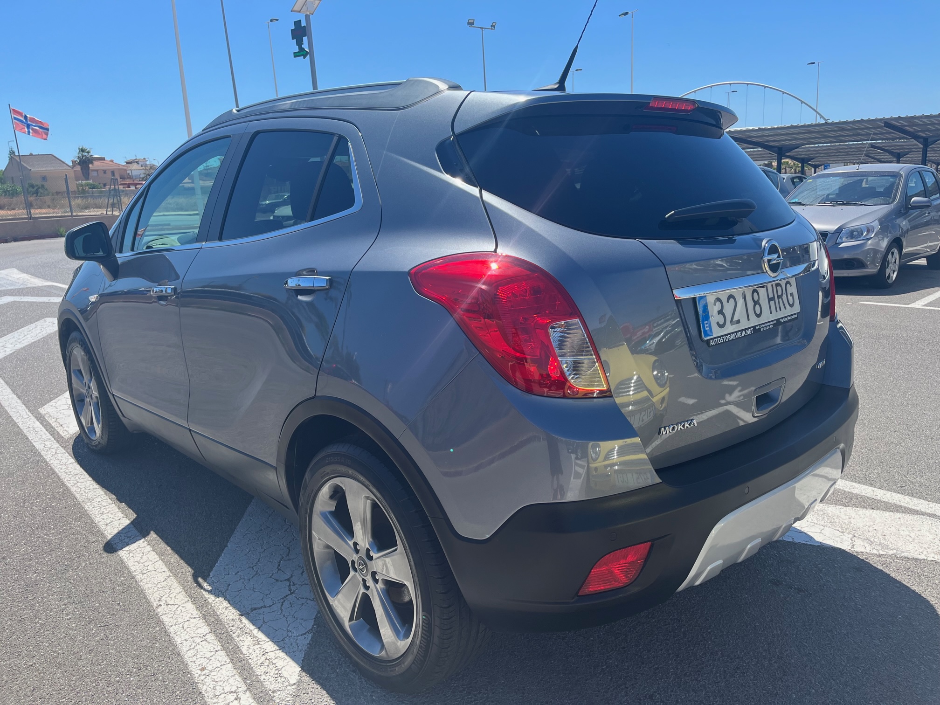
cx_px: 470
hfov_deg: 67.3
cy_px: 352
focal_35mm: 26
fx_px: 706
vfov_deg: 53.1
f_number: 1.6
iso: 50
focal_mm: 5.1
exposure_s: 1/2268
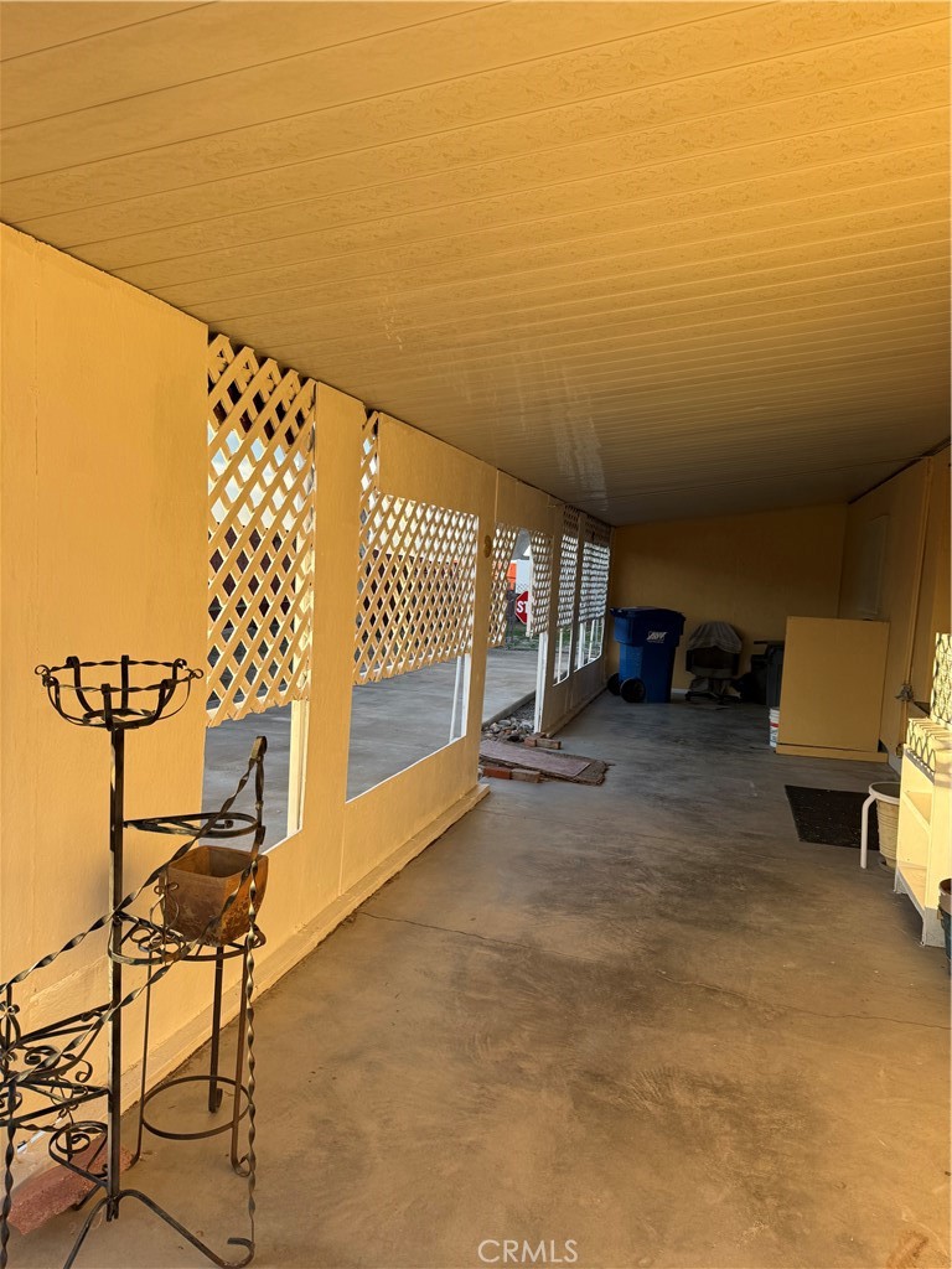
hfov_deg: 56.8
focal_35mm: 24
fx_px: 880
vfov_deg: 71.6
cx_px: 476
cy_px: 634
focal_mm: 6.76
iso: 80
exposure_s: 1/459
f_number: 1.78
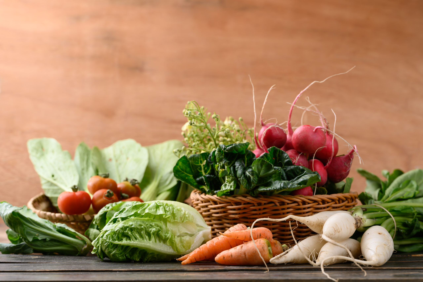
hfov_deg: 19.4
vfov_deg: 13.1
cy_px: 141
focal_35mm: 105
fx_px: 1234
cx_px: 212
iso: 200
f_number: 7.1
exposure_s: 1/125
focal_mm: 105
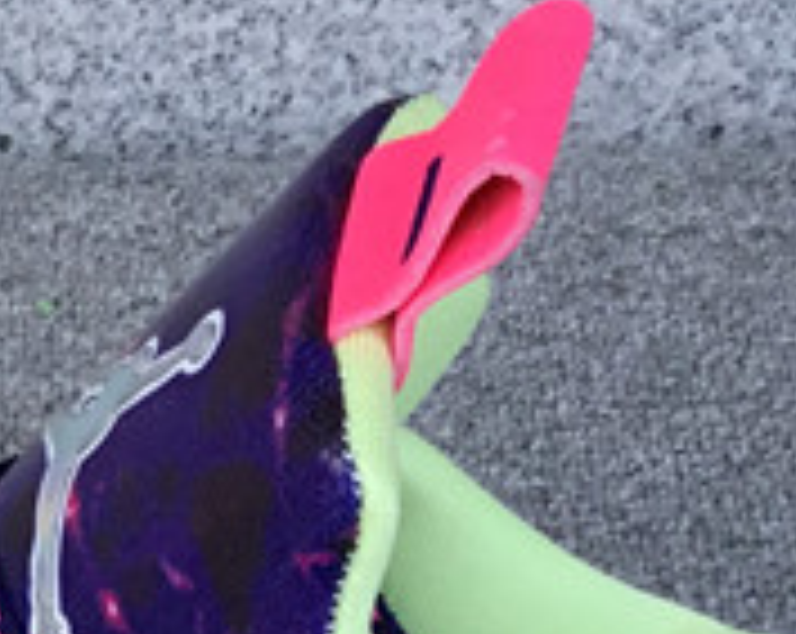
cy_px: 1207
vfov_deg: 9.4
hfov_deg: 12.3
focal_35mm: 154
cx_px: -157
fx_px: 3622
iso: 25
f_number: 2.4
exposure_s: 1/277
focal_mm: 3.3
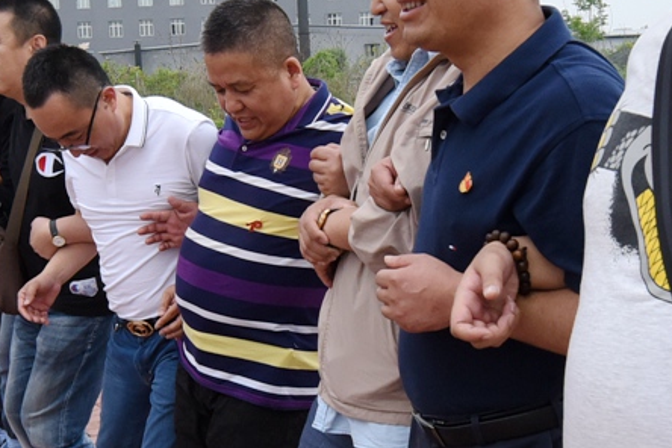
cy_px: 278
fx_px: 1083
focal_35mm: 58
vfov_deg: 23.3
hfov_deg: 34.4
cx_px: 294
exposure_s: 1/400
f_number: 10
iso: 800
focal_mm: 14
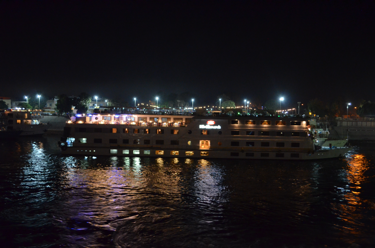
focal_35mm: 33
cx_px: 188
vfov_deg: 39.8
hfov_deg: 57.3
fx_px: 343
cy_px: 124
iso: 3200
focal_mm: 22
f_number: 4
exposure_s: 1/15
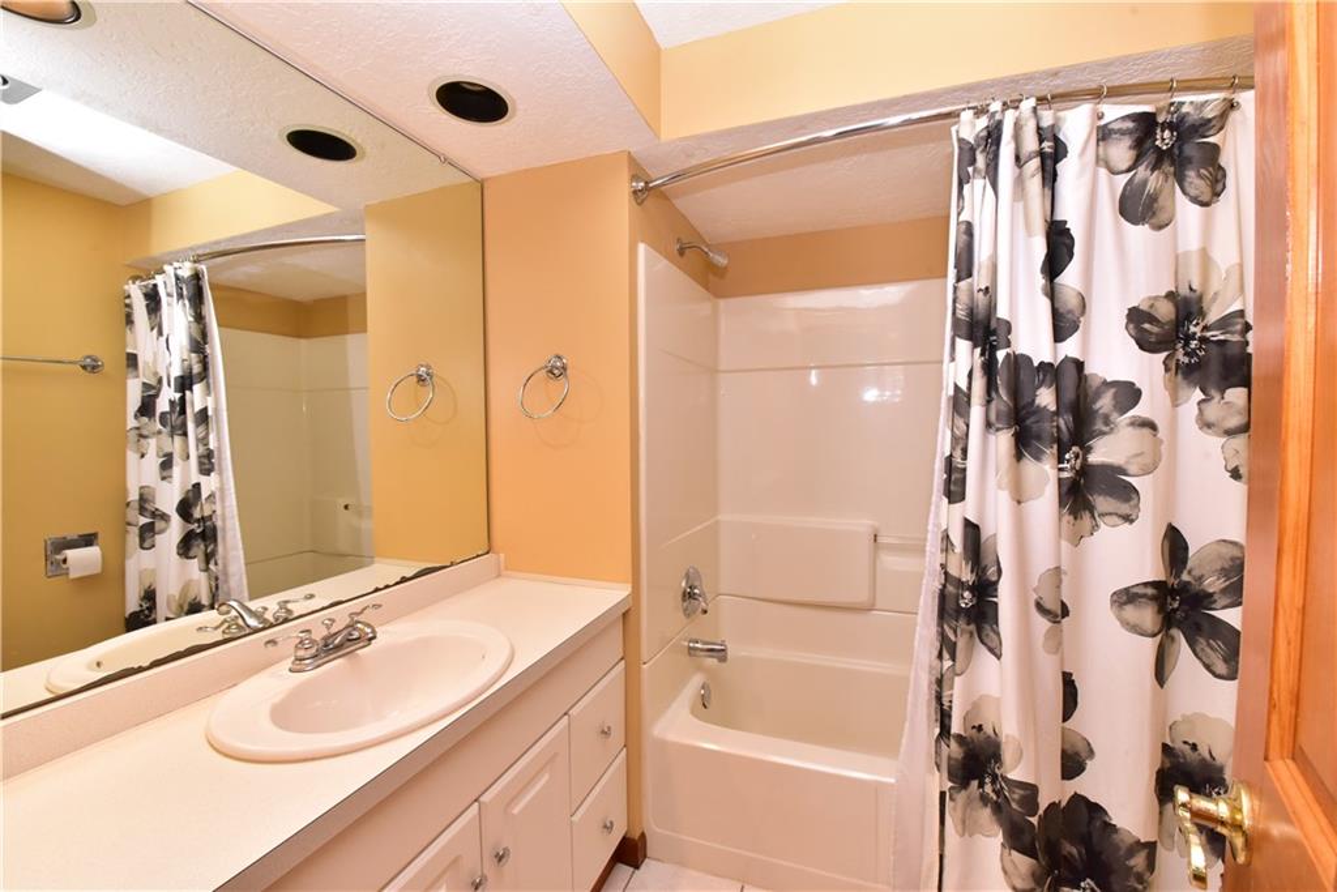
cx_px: 668
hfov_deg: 104.2
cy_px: 446
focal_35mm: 14
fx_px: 520
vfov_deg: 81.2
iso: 3200
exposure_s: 1/60
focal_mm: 14
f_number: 4
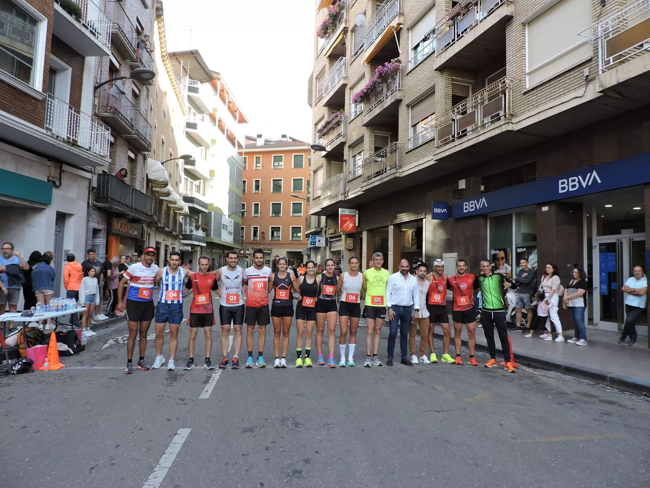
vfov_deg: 56.8
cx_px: 325
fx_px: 451
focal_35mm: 24
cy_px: 244
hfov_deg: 71.6
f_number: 3
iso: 100
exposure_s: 1/125
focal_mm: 4.3
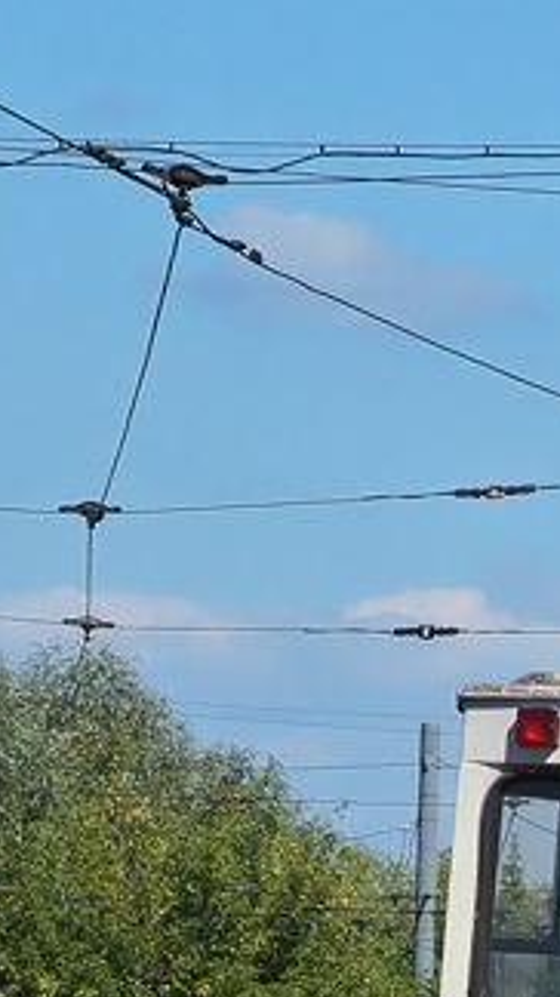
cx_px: 1514
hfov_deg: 2.6
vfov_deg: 4.6
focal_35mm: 466
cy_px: 920
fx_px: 12314
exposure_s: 1/1000
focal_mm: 80
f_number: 9
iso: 200
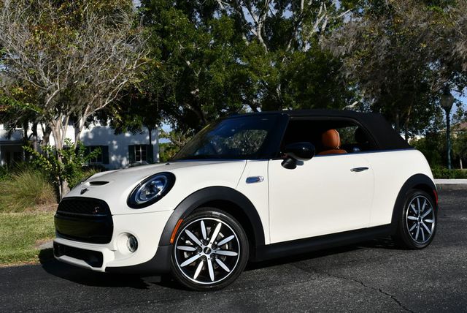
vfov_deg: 29.3
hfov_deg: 42.7
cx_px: 234
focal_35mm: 46
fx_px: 597
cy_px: 156
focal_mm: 23
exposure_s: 1/400
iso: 100
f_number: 10
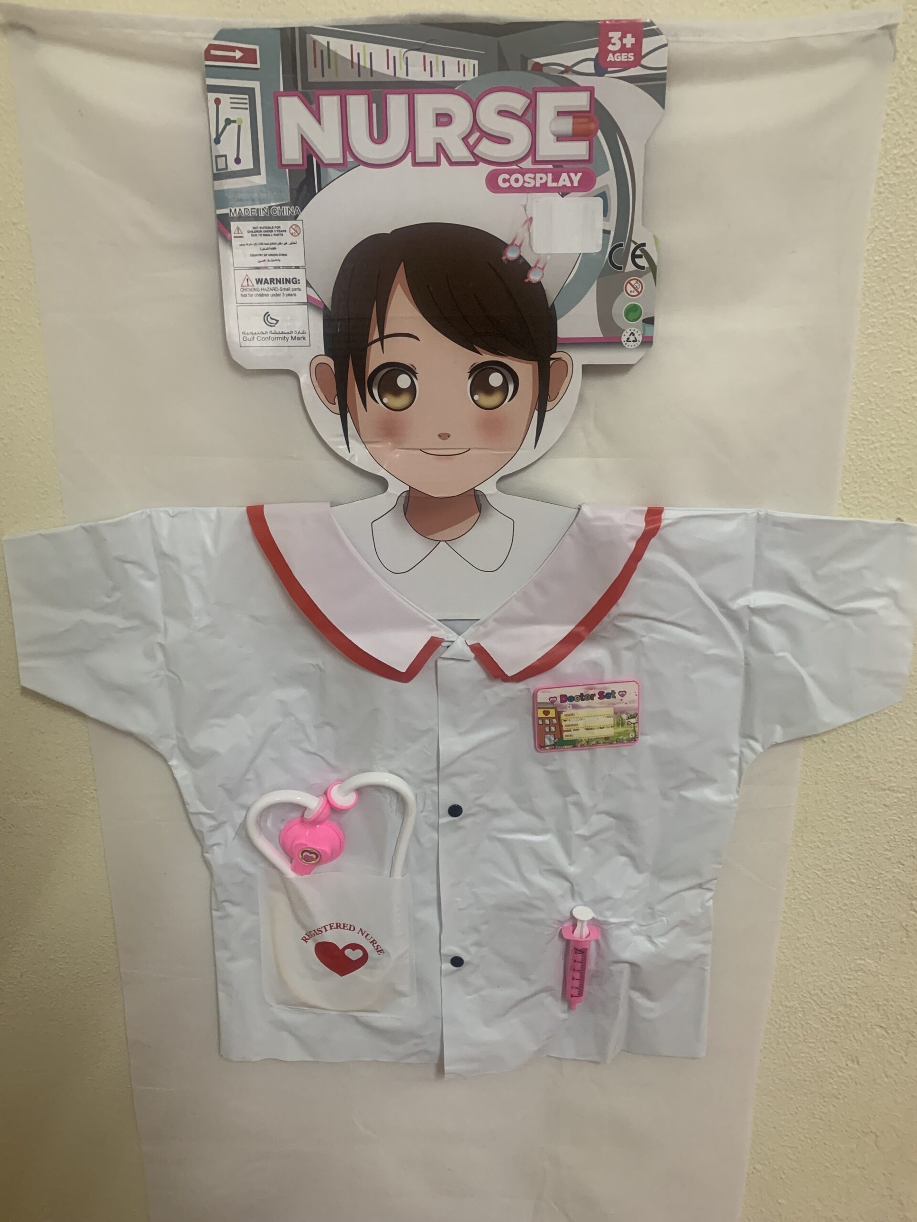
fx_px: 918
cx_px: 458
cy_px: 611
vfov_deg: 67.3
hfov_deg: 53.1
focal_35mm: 26
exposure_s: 1/50
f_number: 1.8
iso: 320
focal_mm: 4.25
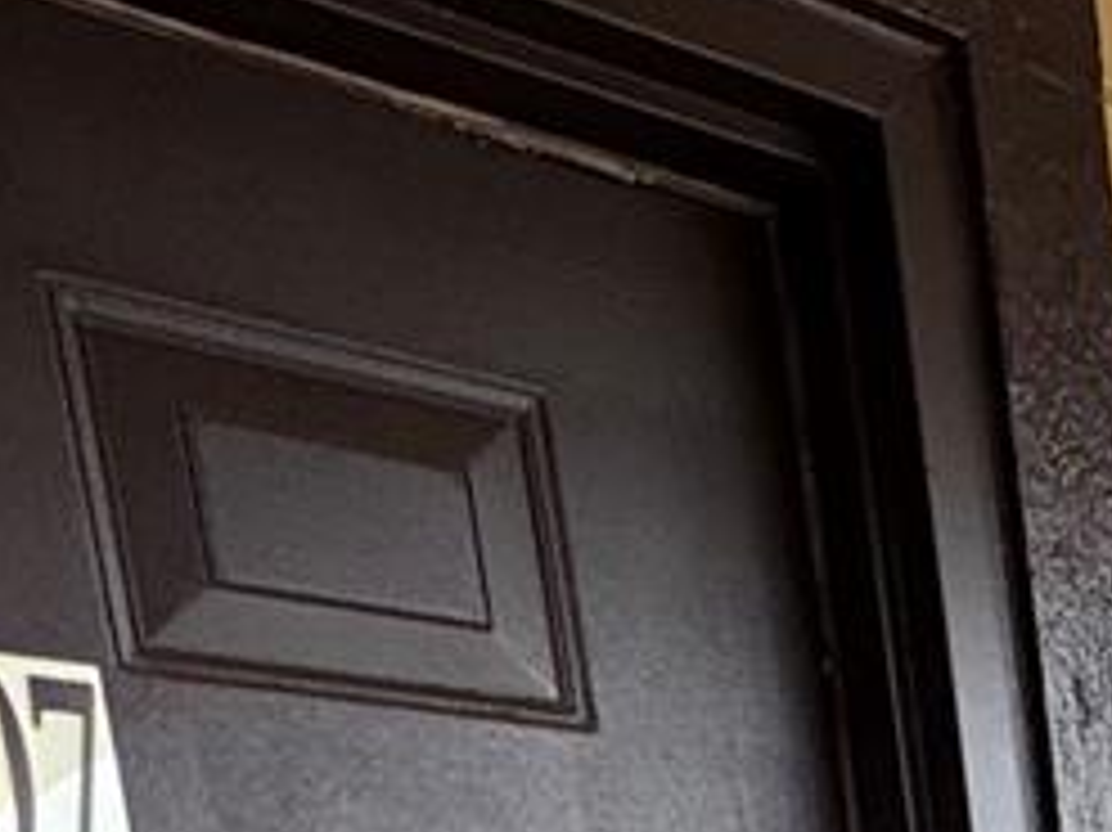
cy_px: 1660
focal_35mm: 68
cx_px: 1724
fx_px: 2183
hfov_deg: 22.6
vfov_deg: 16.5
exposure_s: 1/99
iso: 40
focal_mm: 2.22
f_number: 2.2
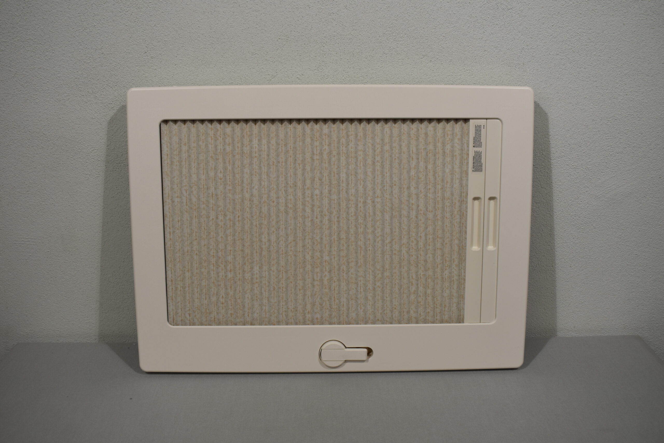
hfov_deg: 55.1
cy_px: 222
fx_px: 636
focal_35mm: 34
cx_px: 332
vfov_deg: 38.4
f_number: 5.6
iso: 220
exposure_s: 1/125
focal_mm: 23
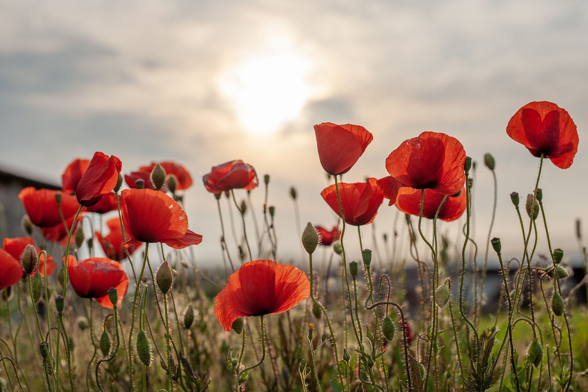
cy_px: 196
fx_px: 898
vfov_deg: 24.6
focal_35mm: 55
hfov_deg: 36.2
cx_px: 294
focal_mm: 55
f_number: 4.5
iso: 100
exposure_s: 1/2000
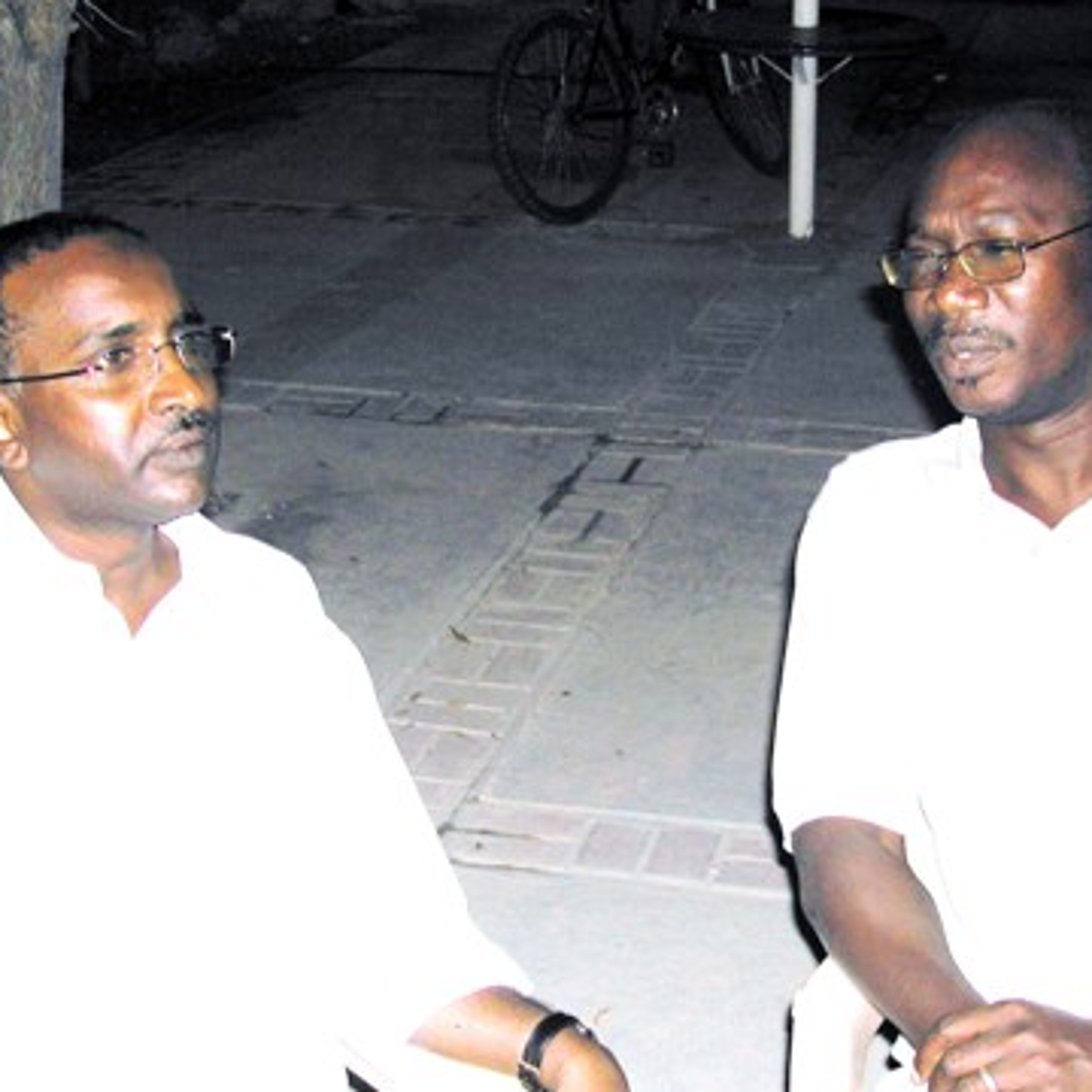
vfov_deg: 24.7
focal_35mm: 70
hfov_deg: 24.6
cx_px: 619
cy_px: 529
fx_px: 2498
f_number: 3.4
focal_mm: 12.2
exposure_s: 1/60
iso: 100
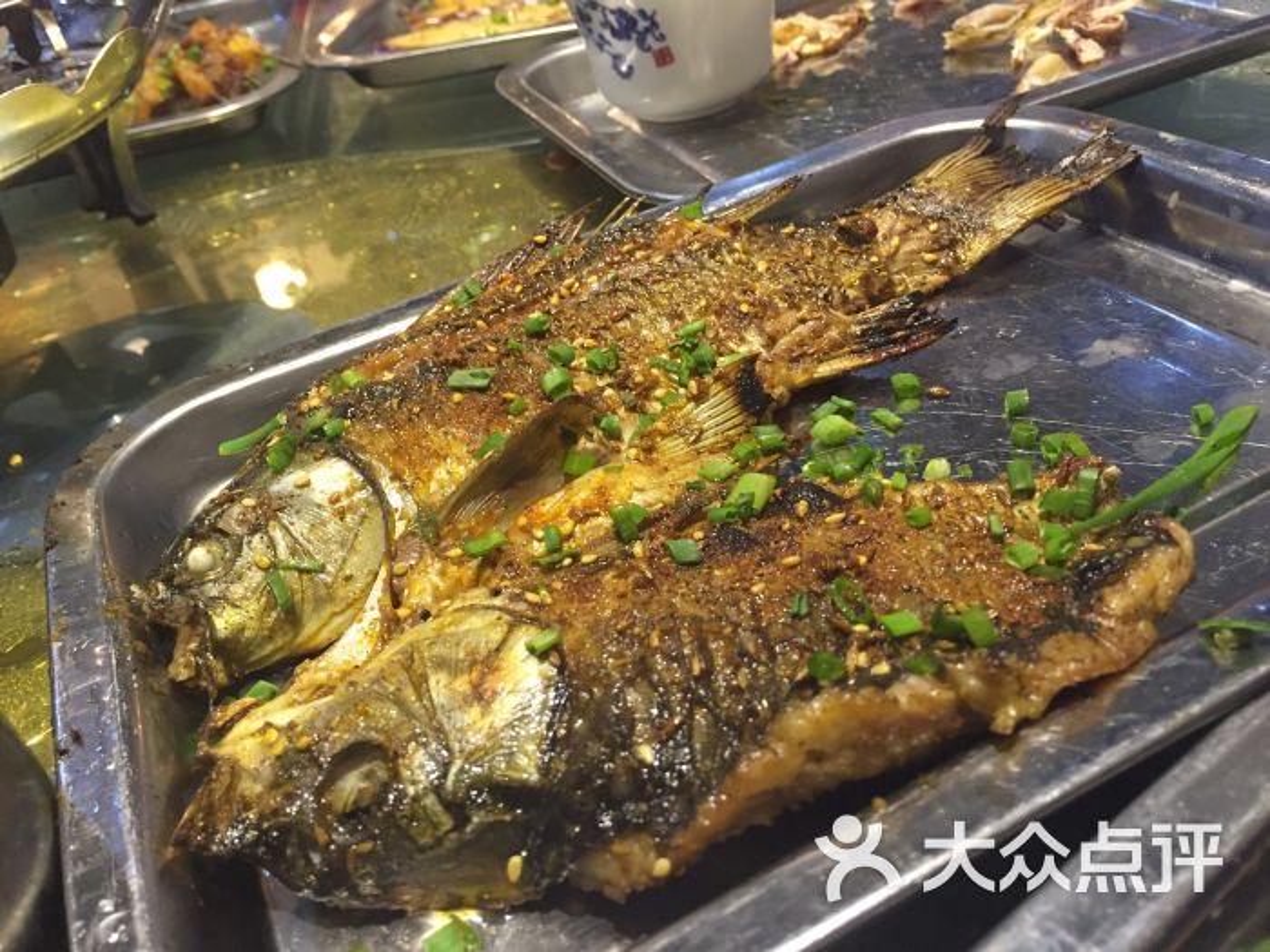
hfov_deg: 61.7
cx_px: 635
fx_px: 1064
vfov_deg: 48.2
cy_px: 476
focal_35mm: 29
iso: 200
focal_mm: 4.15
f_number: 2.2
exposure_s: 1/33
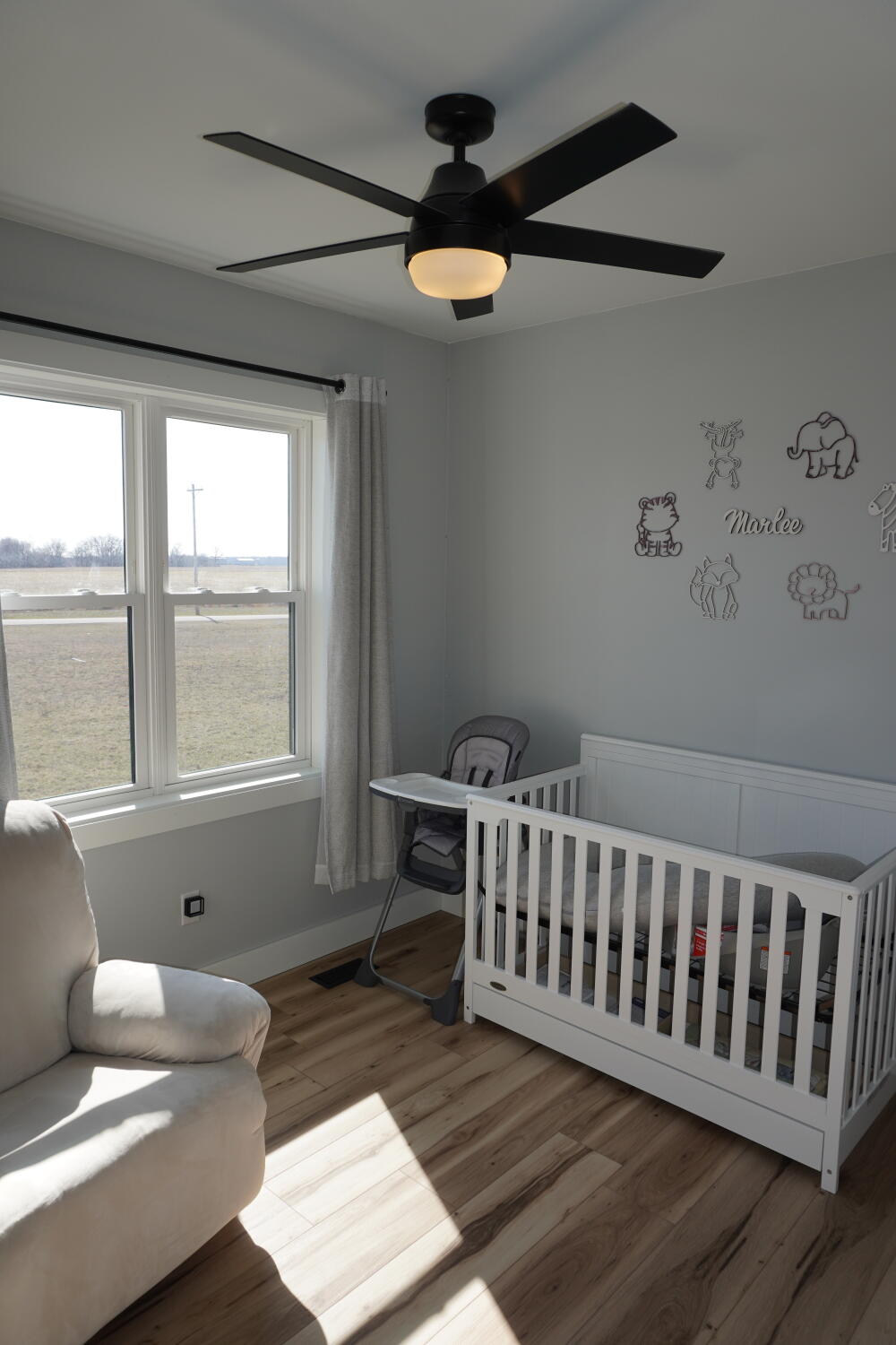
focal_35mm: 24
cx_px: 448
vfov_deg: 73.7
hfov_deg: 53.1
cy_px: 672
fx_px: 896
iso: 100
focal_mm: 16
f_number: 5.6
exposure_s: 1/160
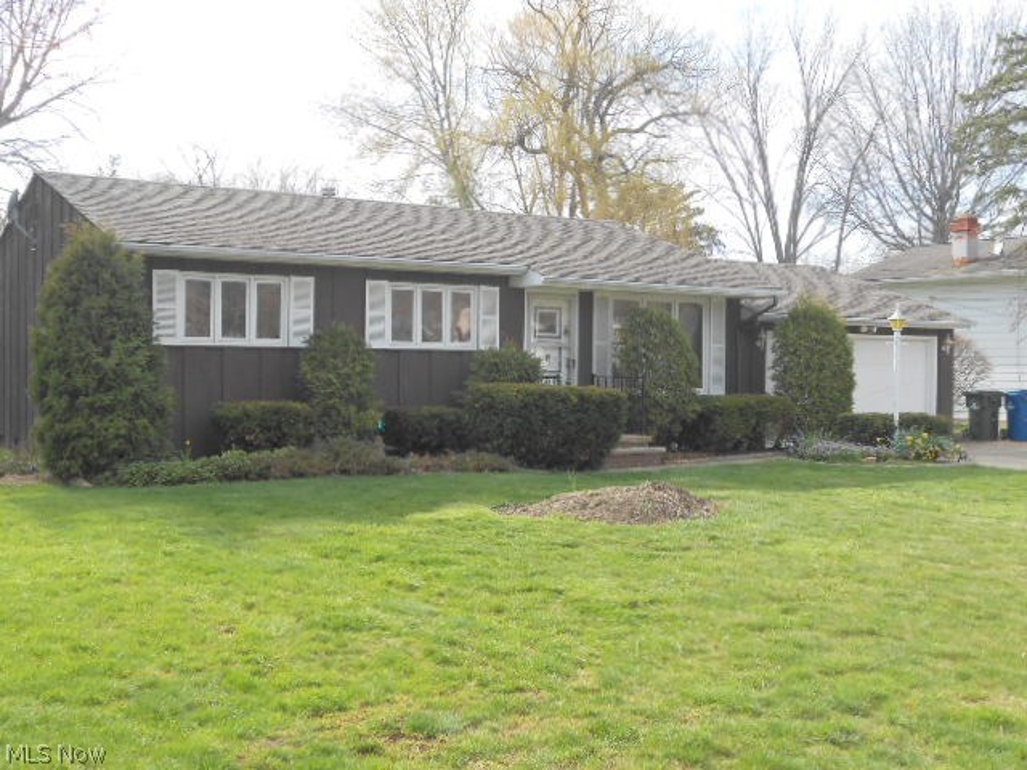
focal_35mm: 44
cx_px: 514
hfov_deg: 42.9
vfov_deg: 32.9
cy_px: 385
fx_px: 1305
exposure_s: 1/200
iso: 80
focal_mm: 7.8
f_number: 4.5
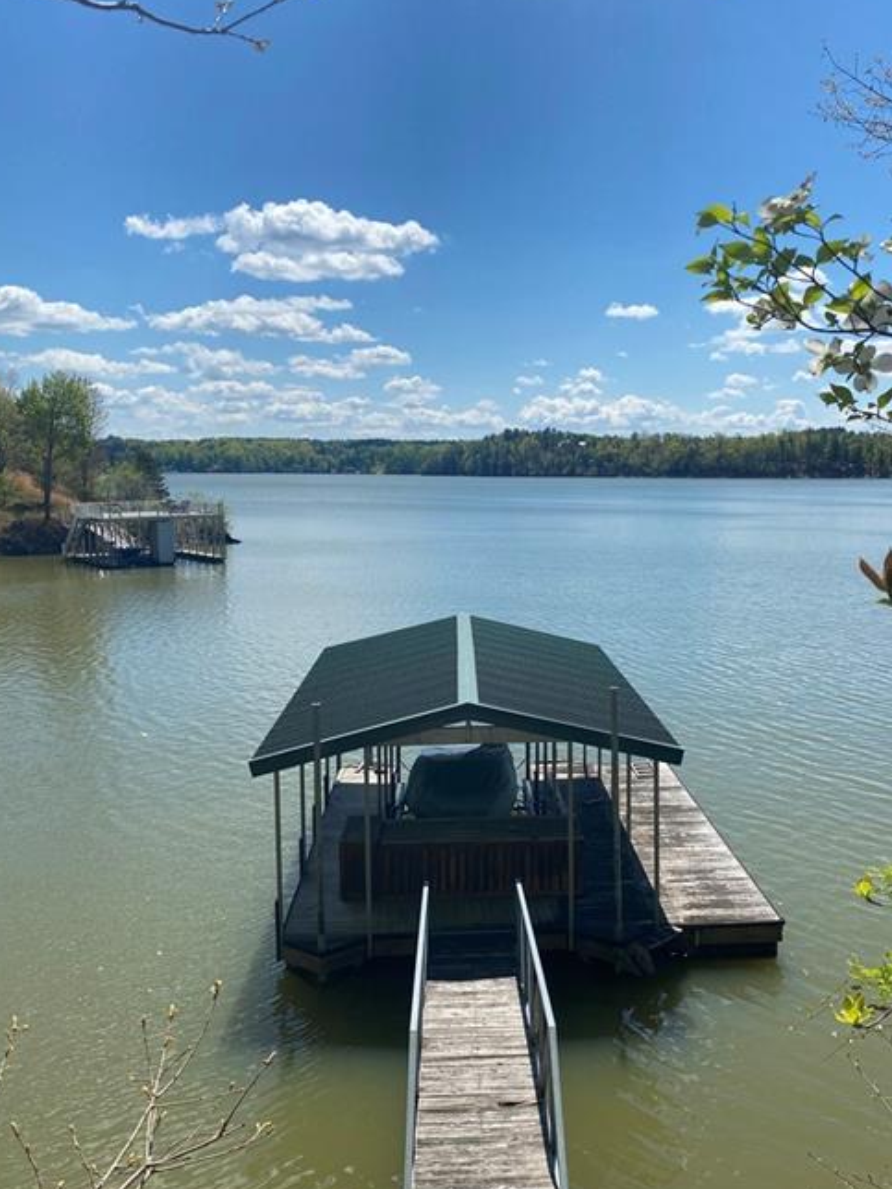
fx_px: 1065
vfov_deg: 58.4
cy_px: 594
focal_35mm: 31
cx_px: 510
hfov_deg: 45.3
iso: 32
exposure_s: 1/1838
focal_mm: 4.25
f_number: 1.8
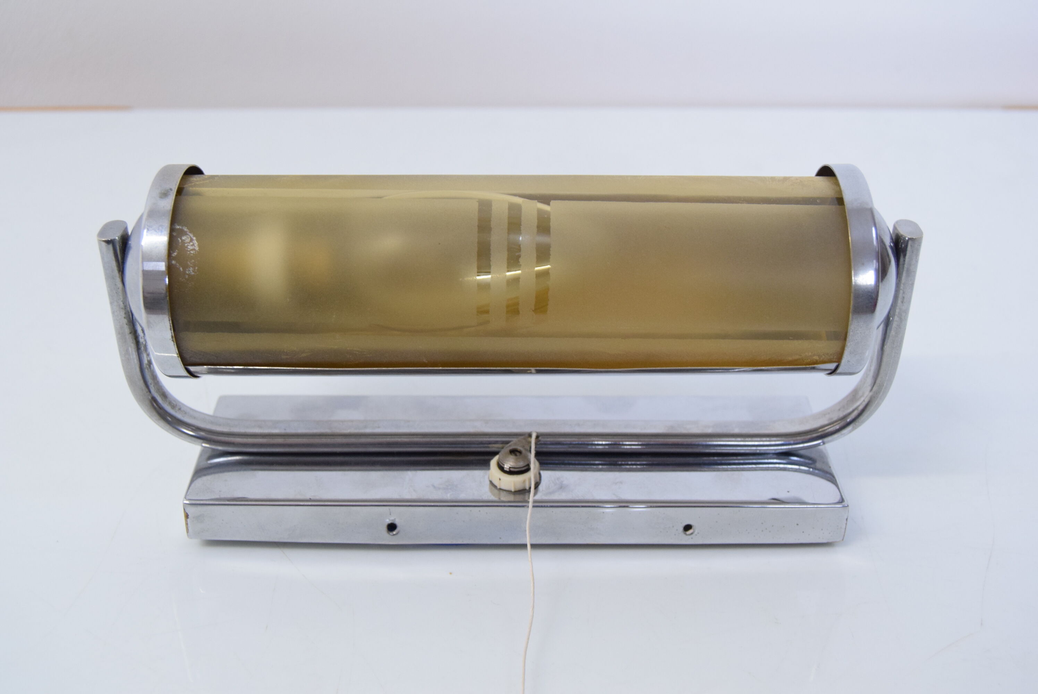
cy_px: 347
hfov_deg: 43.6
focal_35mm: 45
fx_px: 1298
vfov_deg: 29.9
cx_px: 519
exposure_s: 1/125
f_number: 5.6
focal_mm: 30
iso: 1600
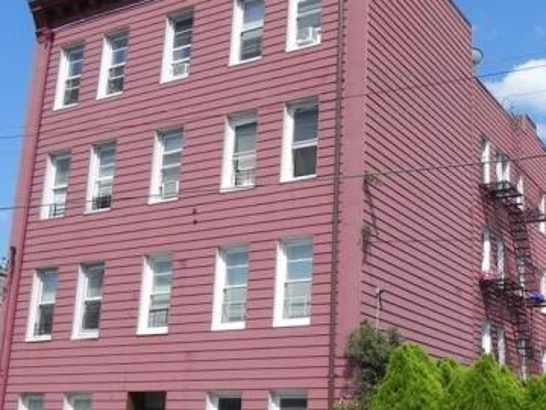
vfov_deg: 27.9
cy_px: 255
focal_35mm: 52
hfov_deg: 36.6
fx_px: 820
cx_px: 338
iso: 160
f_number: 8
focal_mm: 4.6
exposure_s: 1/390
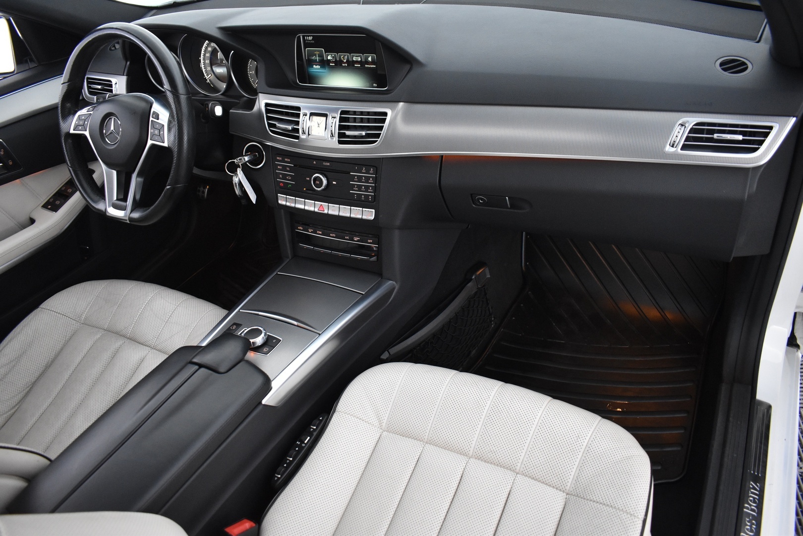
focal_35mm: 27
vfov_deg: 47.9
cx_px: 402
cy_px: 268
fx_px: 602
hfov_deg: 67.4
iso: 2500
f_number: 3.5
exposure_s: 1/30
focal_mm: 18
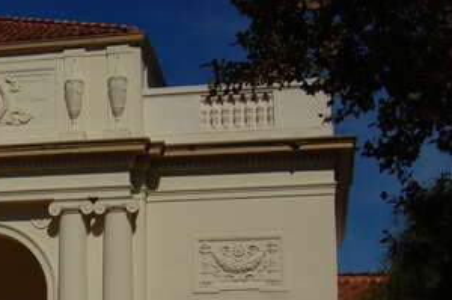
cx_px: -139
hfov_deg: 19.6
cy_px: 279
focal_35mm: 96
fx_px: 1203
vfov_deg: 14.0
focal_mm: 24
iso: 200
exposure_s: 1/640
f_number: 16
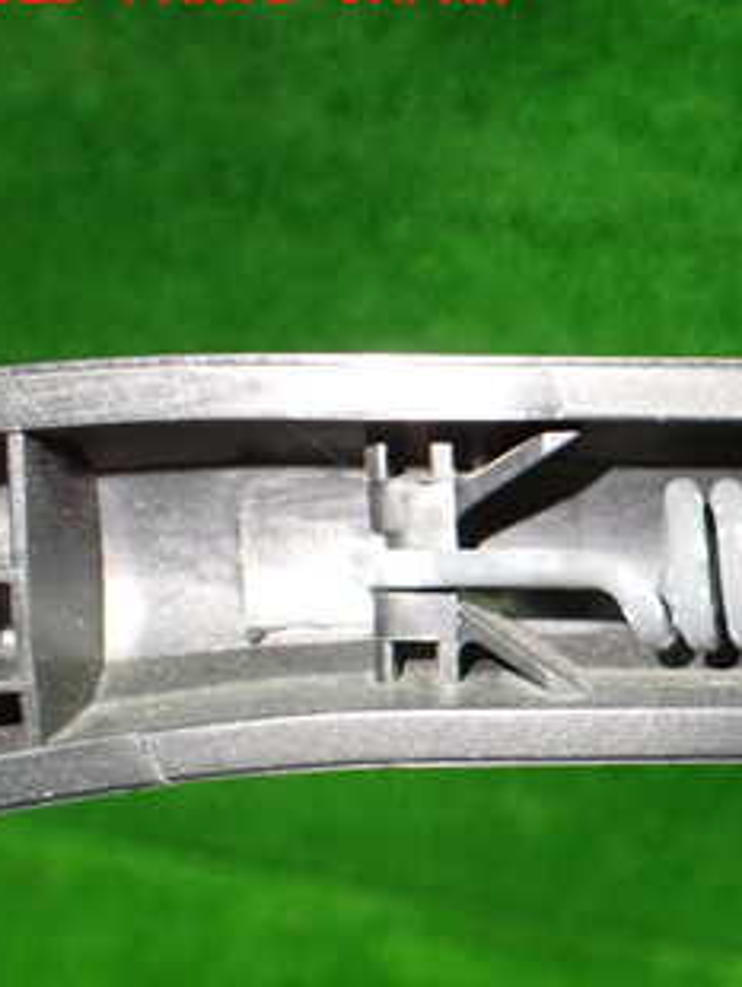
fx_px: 1655
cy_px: 659
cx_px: 885
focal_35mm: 58
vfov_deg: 32.9
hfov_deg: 23.2
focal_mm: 5.4
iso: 800
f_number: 2.3
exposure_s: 1/40
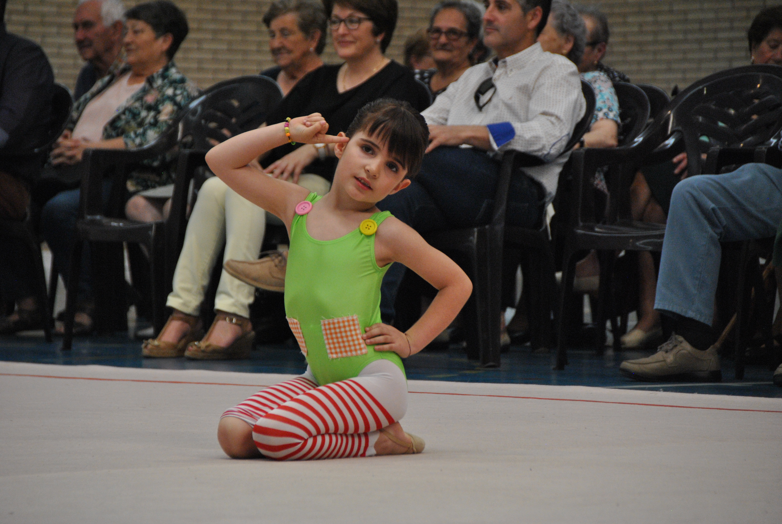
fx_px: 5546
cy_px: 262
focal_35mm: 255
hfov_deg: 8.1
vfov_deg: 5.4
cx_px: 391
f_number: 6
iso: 800
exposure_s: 1/200
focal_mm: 170
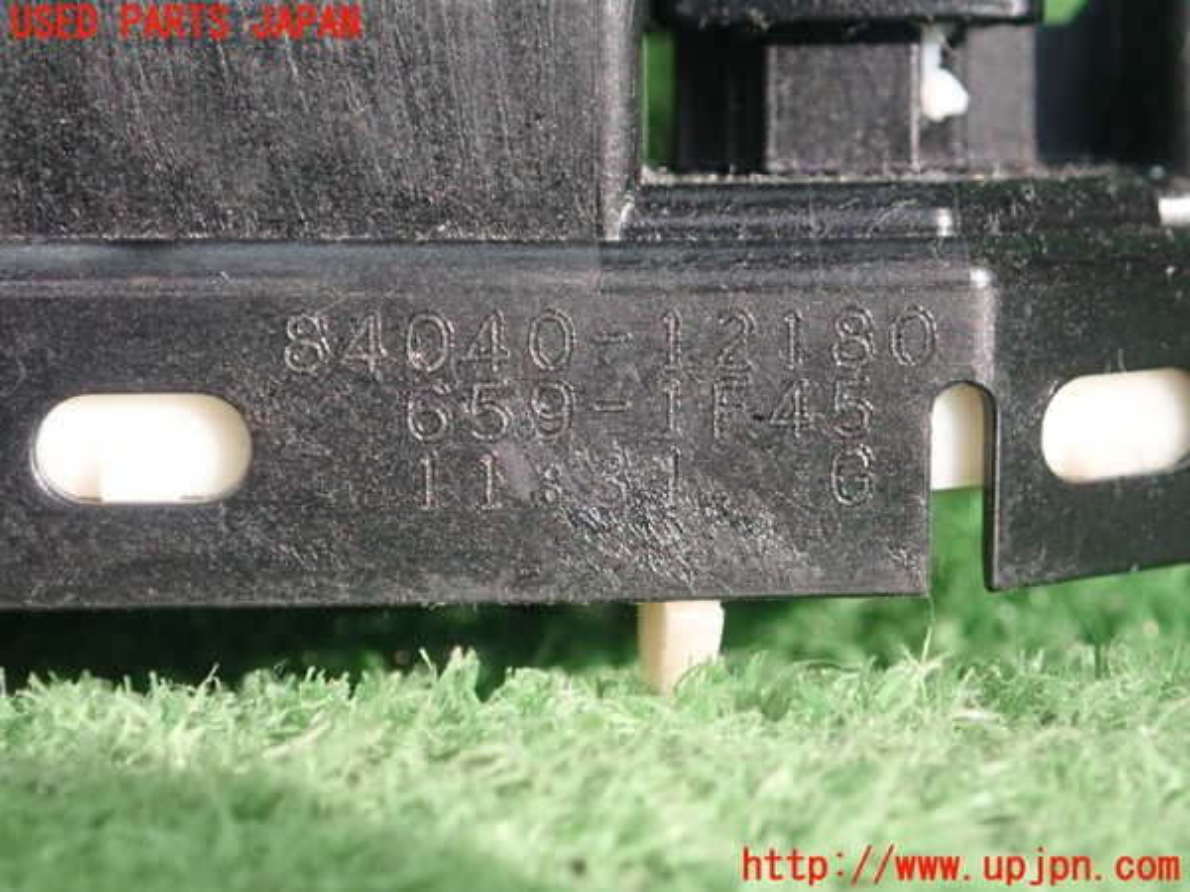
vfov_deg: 14.8
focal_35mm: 100
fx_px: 3438
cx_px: 595
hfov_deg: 19.6
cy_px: 446
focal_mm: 18
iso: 800
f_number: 4.9
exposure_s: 1/100
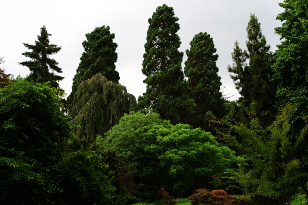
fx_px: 599
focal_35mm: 70
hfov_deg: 28.8
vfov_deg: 19.5
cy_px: 102
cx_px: 154
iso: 100
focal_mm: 70
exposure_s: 1/100
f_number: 5
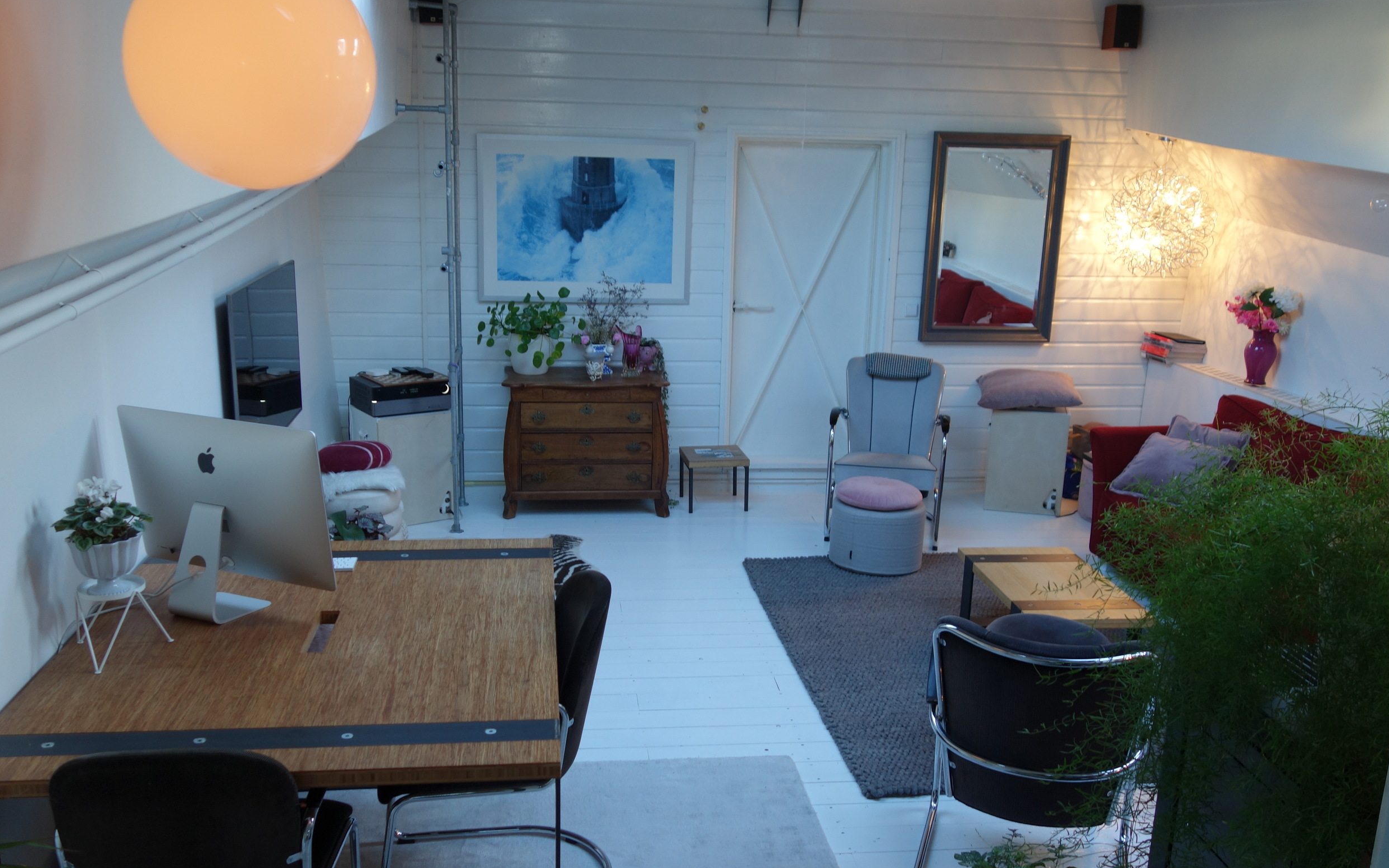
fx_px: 1136
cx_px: 701
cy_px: 457
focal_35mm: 30
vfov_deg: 41.8
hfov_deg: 62.9
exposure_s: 1/30
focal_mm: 10.4
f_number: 2.2
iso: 160
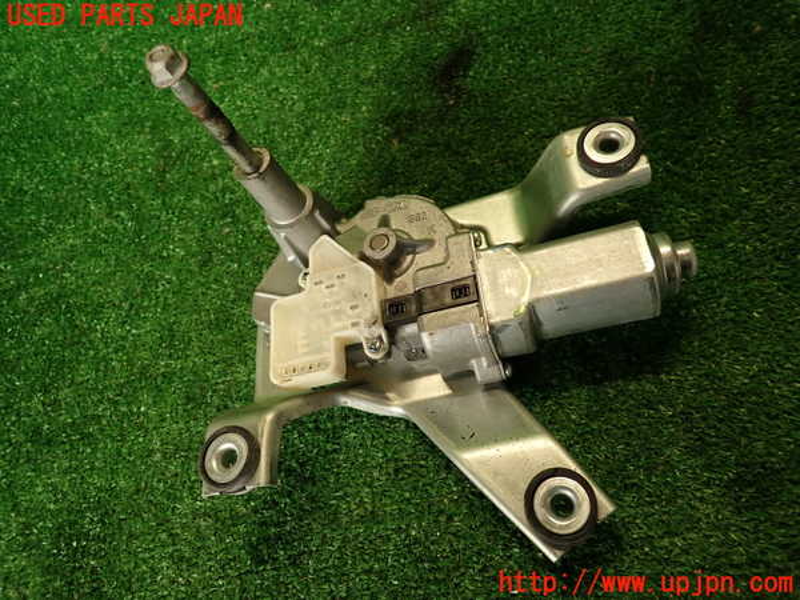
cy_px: 300
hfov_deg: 69.4
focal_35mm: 25
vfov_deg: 54.9
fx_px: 578
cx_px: 400
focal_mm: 4.5
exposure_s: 1/60
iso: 125
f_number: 2
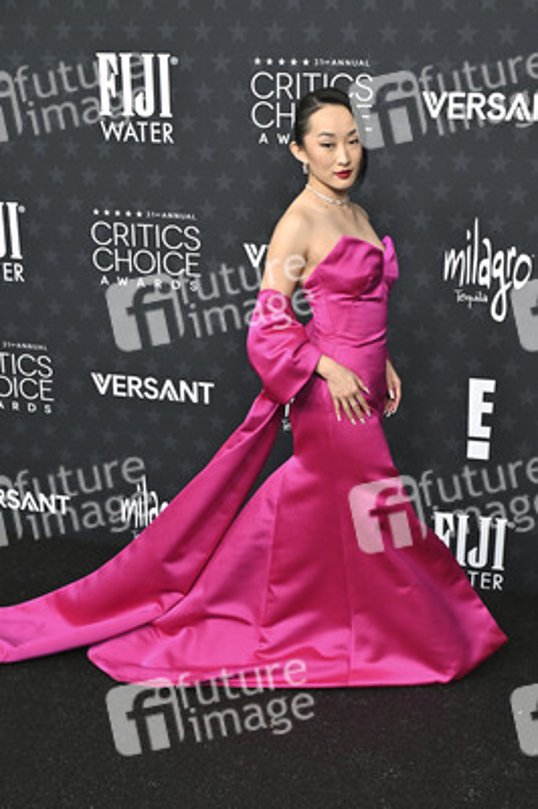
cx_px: 269
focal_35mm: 35
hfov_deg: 37.8
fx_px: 786
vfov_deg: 54.5
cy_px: 404
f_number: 5.6
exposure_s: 1/320
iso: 1250
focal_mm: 35
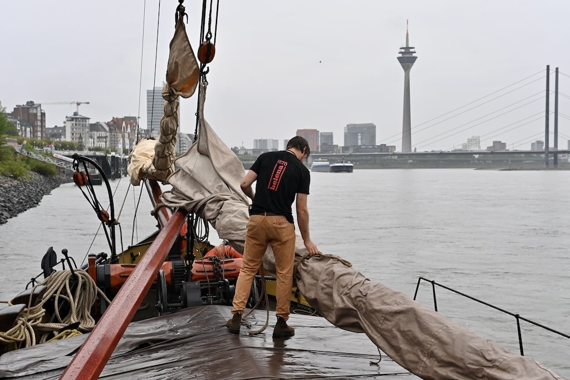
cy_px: 190
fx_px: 760
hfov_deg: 41.1
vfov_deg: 28.1
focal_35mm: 48
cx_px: 285
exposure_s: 1/100
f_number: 5
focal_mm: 48
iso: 100
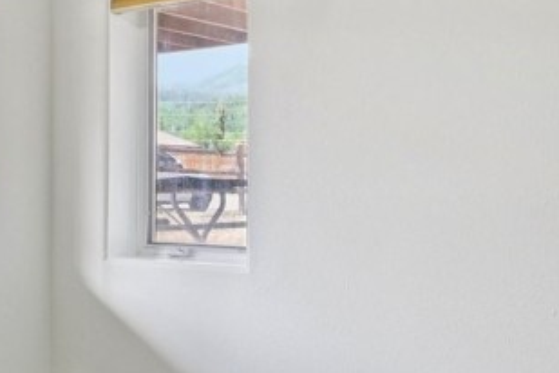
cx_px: 125
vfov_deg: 24.2
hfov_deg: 34.7
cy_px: 188
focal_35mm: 56
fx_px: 869
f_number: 8
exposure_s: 1/8
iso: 800
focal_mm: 10
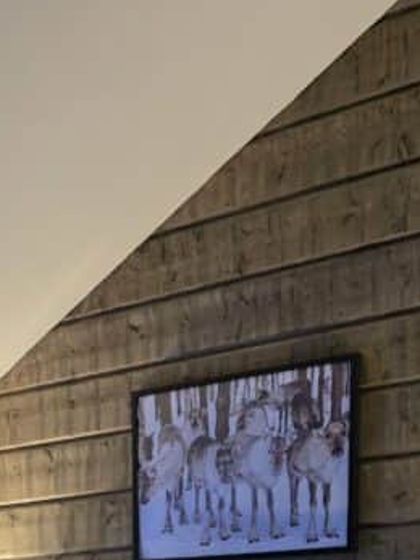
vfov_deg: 23.9
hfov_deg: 21.2
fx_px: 1099
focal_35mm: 68
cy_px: 787
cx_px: 48
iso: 1000
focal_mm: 6.3
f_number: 1.7
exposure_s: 1/100
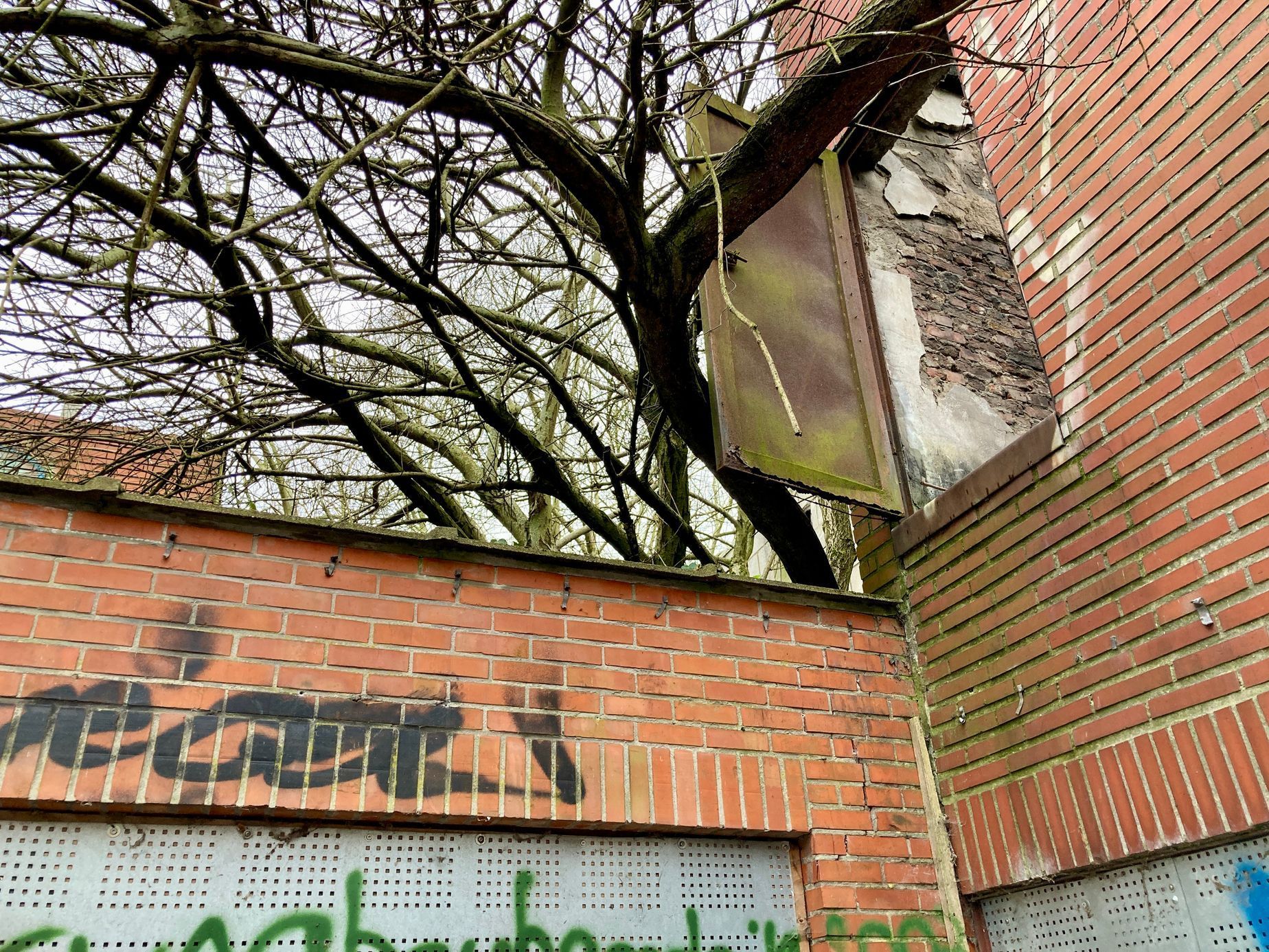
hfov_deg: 63.4
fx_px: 1026
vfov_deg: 49.7
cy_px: 476
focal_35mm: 28
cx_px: 634
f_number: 1.8
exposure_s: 1/121
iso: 50
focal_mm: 3.99
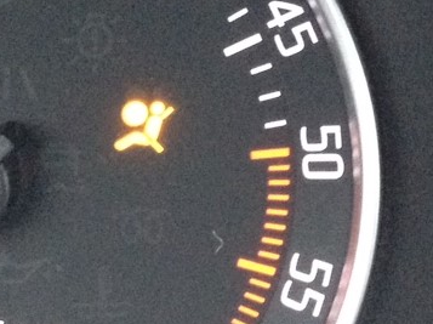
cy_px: 70
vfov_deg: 18.7
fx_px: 975
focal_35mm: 78
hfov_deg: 24.0
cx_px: 431
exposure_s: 1/17
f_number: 2.4
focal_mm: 4.28
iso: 400
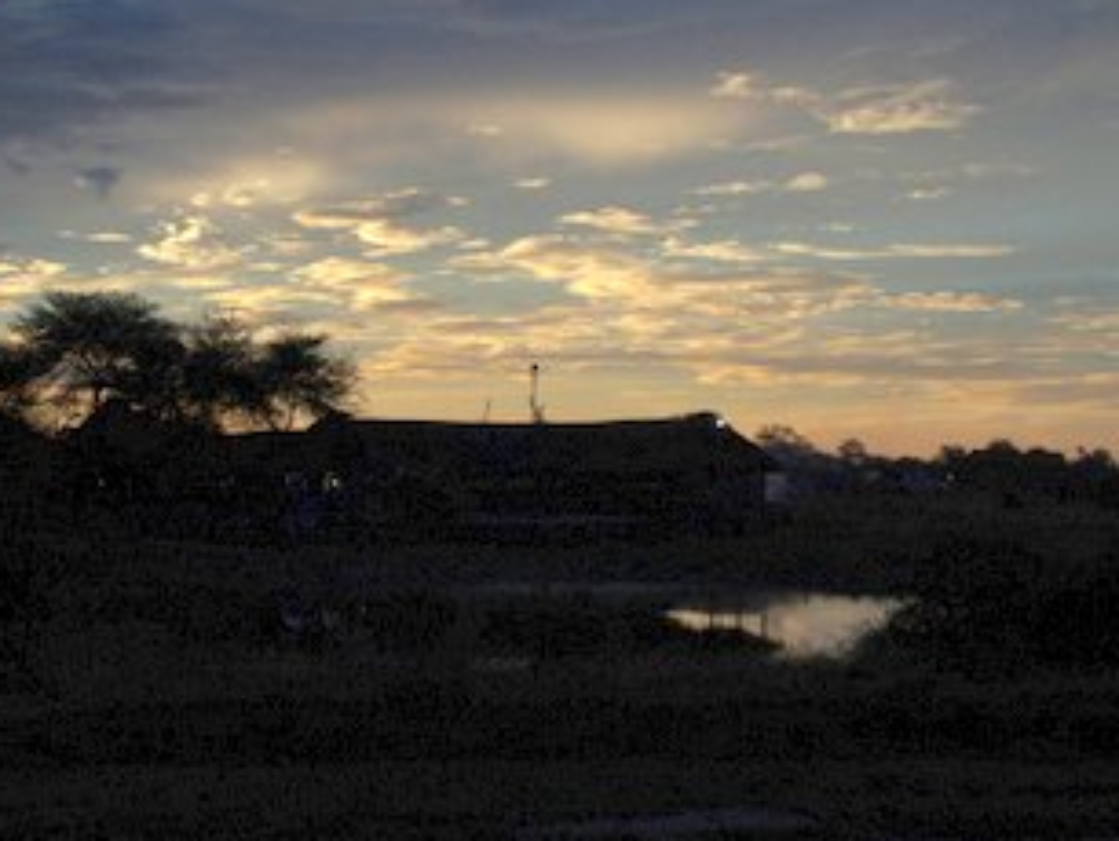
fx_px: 2168
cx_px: 490
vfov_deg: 22.0
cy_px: 399
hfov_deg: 28.9
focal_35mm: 67
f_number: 3.5
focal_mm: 12
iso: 100
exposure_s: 1/640
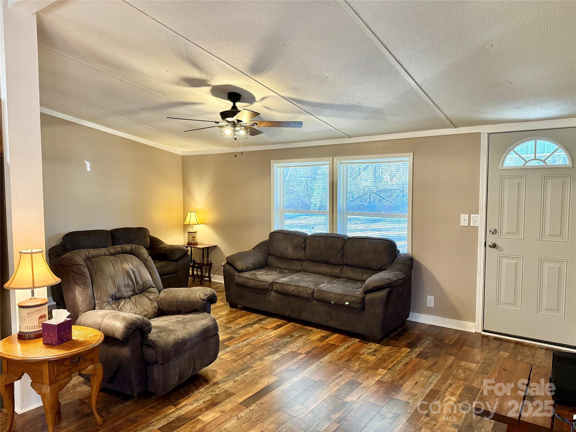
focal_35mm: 24
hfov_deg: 71.6
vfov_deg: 56.8
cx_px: 288
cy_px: 216
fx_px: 399
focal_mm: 6.76
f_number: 1.78
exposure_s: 1/60
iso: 250
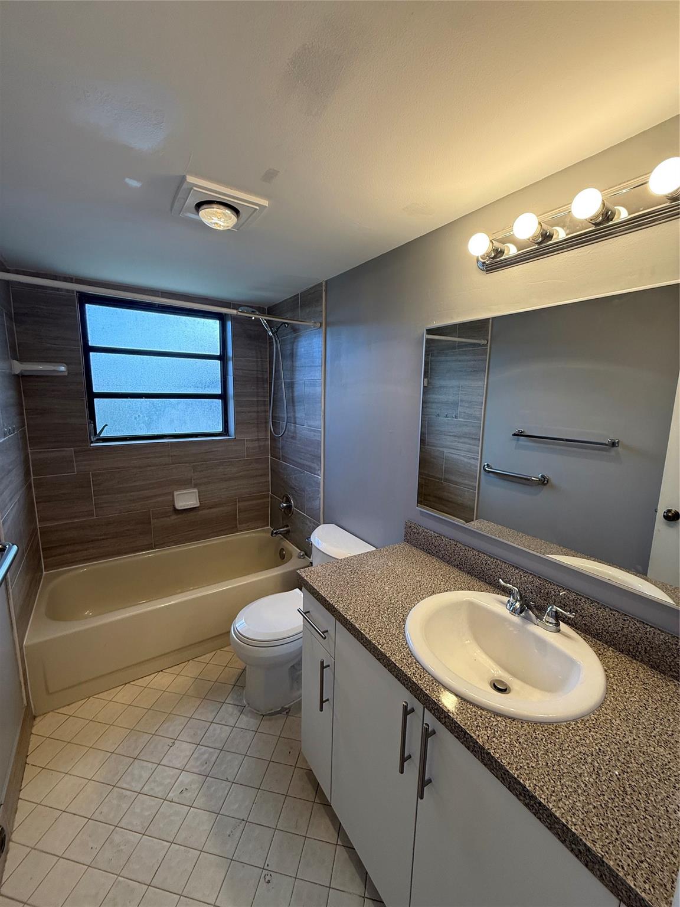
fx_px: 367
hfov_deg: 85.7
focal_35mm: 14
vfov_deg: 102.1
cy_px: 454
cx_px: 340
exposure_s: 1/120
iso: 100
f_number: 2.2
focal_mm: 2.22
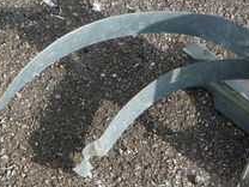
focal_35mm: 144
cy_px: 272
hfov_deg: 13.7
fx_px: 1036
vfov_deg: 10.0
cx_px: 86
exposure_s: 1/320
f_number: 4
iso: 100
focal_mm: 5.2
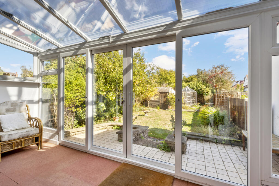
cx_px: 140
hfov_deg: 98.6
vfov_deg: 75.4
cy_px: 93
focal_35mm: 16
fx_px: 120
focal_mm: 15.5
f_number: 16
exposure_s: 1/60
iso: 200
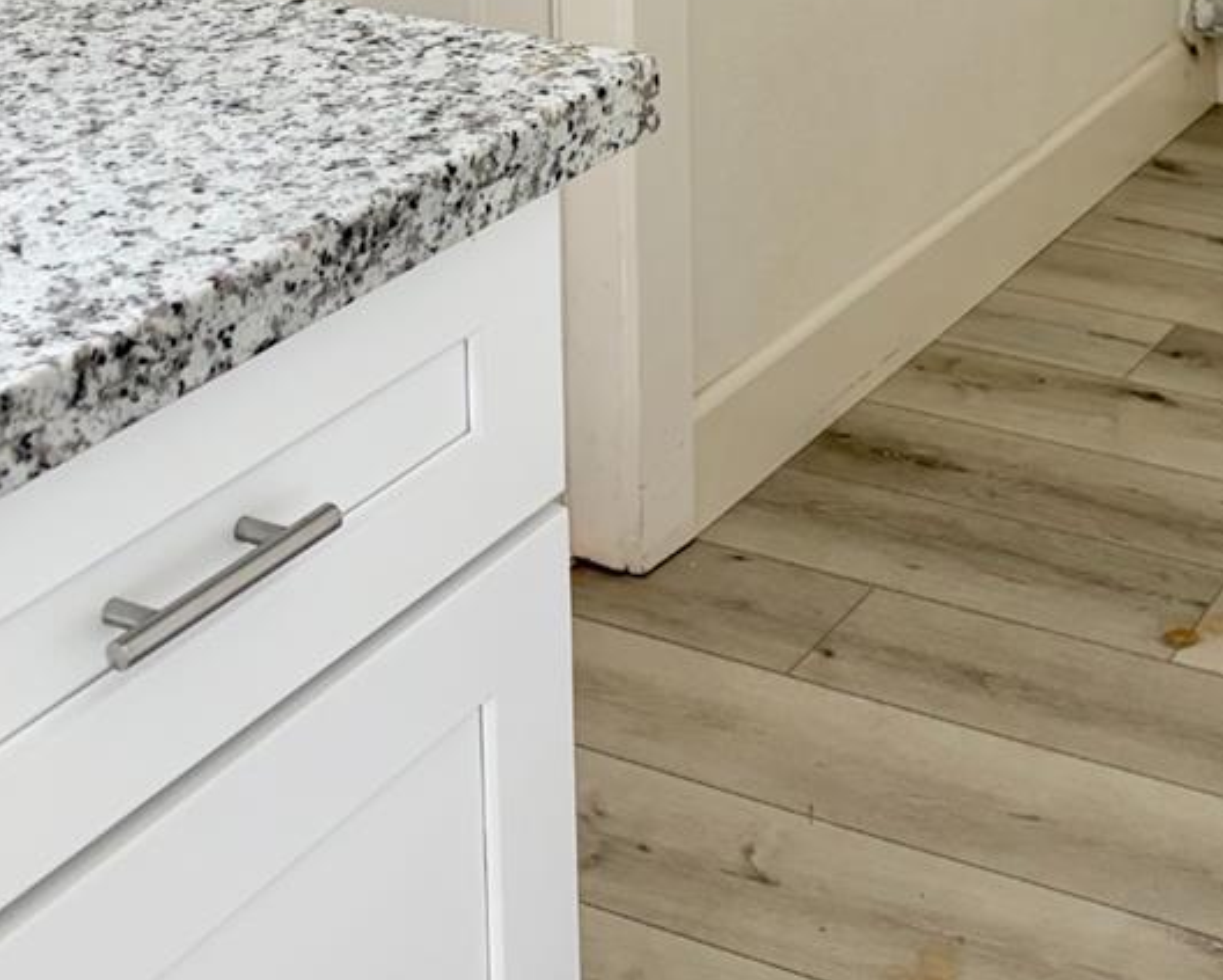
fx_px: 2608
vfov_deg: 19.9
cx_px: 949
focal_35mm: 72
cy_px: -228
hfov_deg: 26.0
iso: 125
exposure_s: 1/65
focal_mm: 5.96
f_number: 1.6
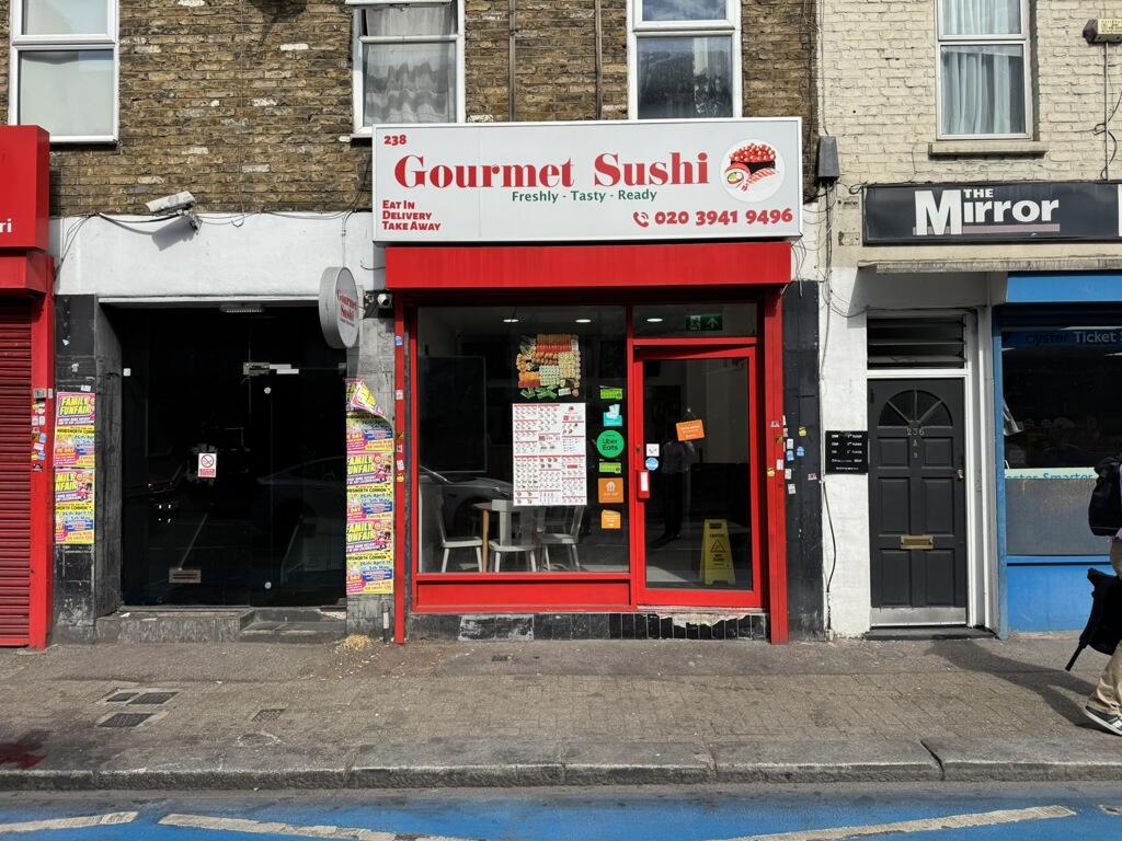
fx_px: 778
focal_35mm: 24
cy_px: 420
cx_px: 561
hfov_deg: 71.6
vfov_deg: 56.8
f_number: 1.78
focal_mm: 6.76
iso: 80
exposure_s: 1/4950
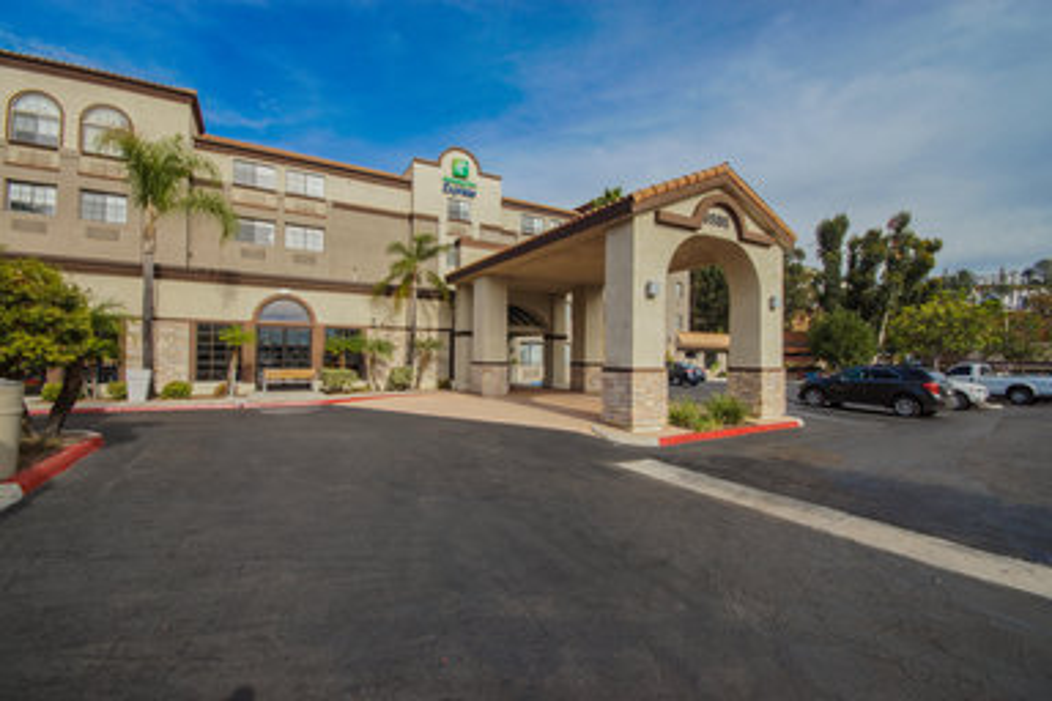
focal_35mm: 15
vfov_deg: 77.3
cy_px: 350
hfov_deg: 100.4
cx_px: 526
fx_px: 438
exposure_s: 1/45
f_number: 16
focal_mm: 10
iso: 100
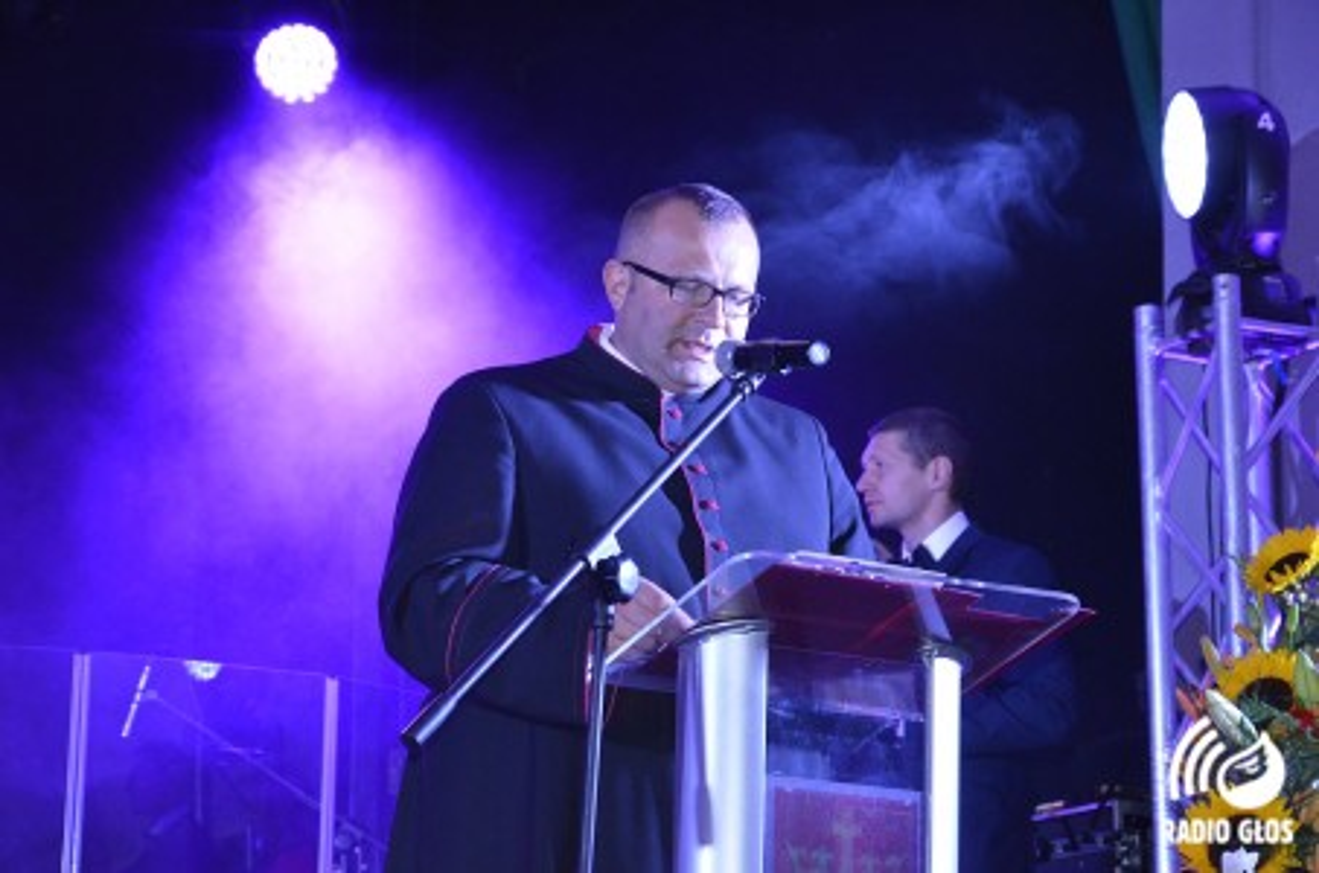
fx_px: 4113
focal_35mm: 112
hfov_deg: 18.2
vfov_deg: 12.1
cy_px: 436
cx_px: 660
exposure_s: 1/100
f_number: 7.1
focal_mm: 75
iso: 3200
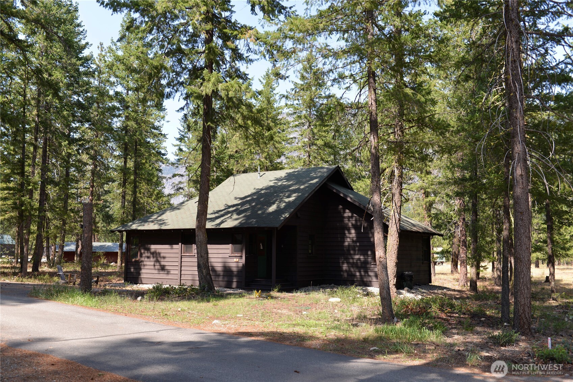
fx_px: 541
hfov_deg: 55.8
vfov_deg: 38.9
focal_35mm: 34
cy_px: 191
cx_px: 286
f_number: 5
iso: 100
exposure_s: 1/200
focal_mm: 34
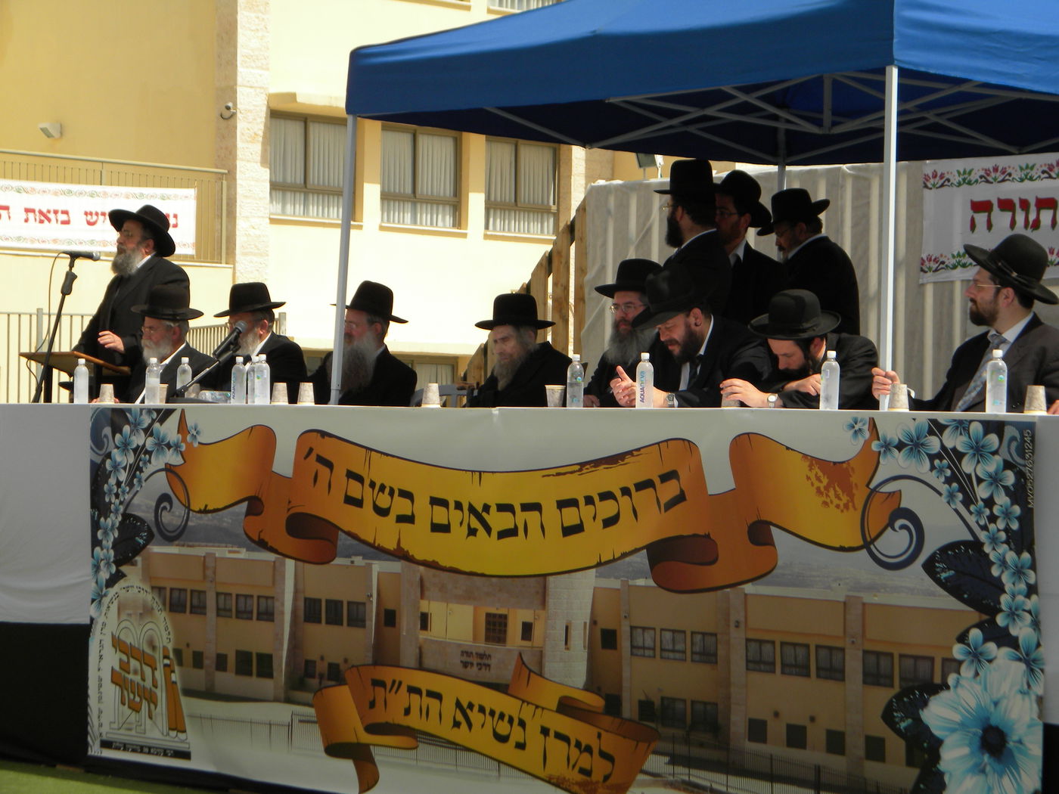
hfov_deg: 23.6
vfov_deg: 17.8
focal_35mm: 83
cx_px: 530
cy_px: 397
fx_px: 2539
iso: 80
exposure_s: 1/232
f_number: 9
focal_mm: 15.1
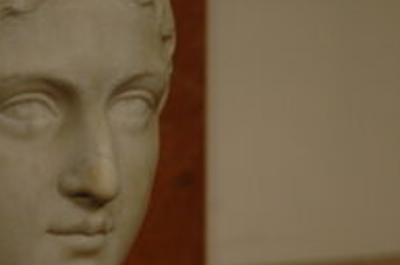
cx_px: 87
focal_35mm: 240
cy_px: 114
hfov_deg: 8.6
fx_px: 2662
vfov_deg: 5.7
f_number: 4.5
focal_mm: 70
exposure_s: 1/8
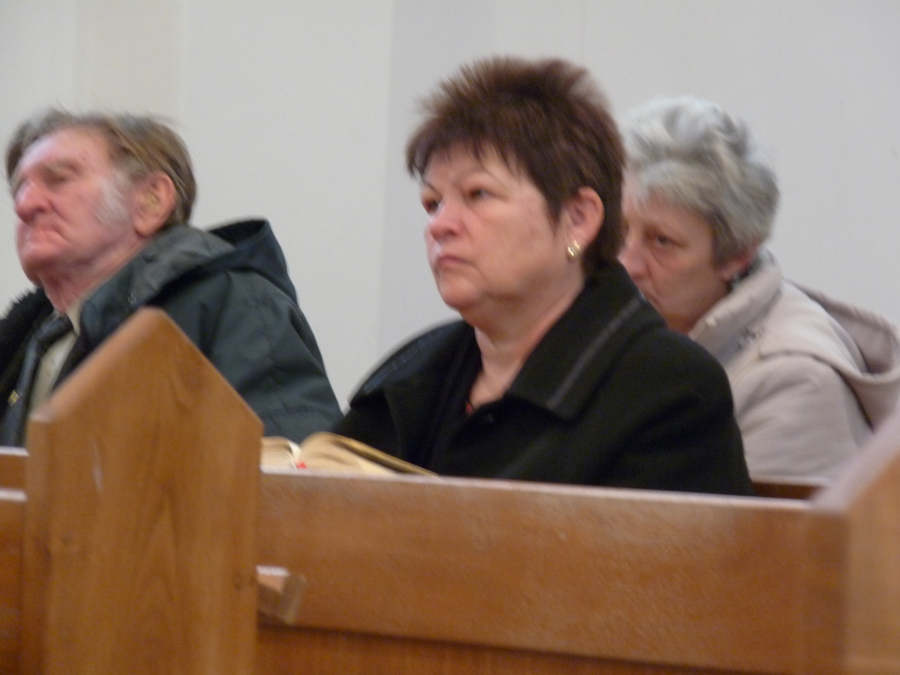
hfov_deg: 8.1
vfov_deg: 6.1
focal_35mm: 243
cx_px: 450
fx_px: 6318
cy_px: 338
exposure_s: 1/8
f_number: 3.7
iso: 400
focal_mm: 43.3
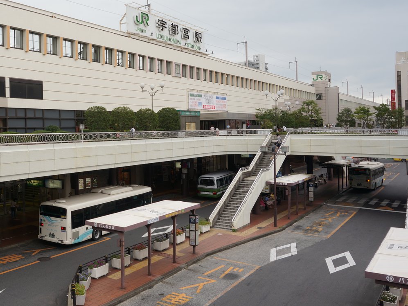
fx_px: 436
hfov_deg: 47.8
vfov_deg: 38.6
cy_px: 130
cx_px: 92
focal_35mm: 37
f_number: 7.1
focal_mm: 16
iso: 100
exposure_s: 1/100
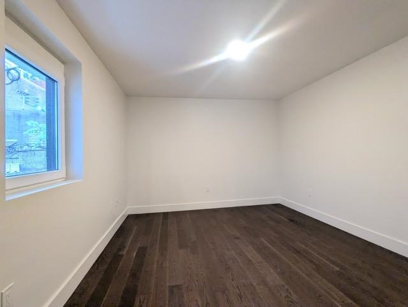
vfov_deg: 78.3
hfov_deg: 94.4
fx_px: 189
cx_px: 204
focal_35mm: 16
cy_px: 154
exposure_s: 1/60
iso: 369
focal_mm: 2.35
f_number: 2.2
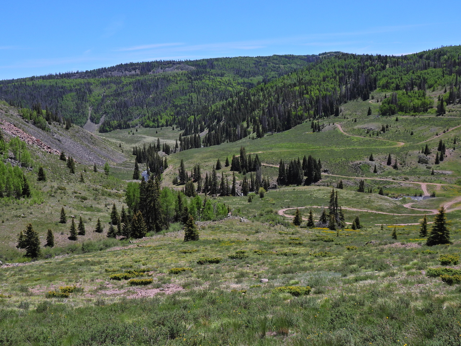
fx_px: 466
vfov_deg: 40.7
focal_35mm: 35
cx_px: 230
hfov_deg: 52.6
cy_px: 173
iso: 100
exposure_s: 1/2000
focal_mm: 6.2
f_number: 3.2
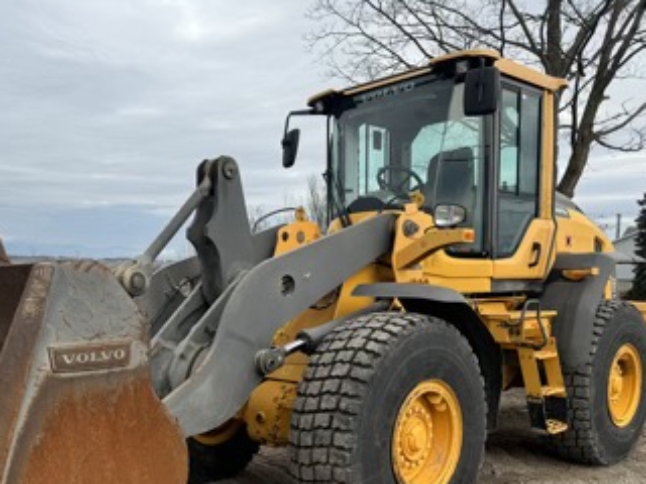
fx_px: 672
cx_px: 236
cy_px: 341
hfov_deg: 50.8
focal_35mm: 36
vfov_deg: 39.0
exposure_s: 1/1721
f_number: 1.78
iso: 80
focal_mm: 6.76
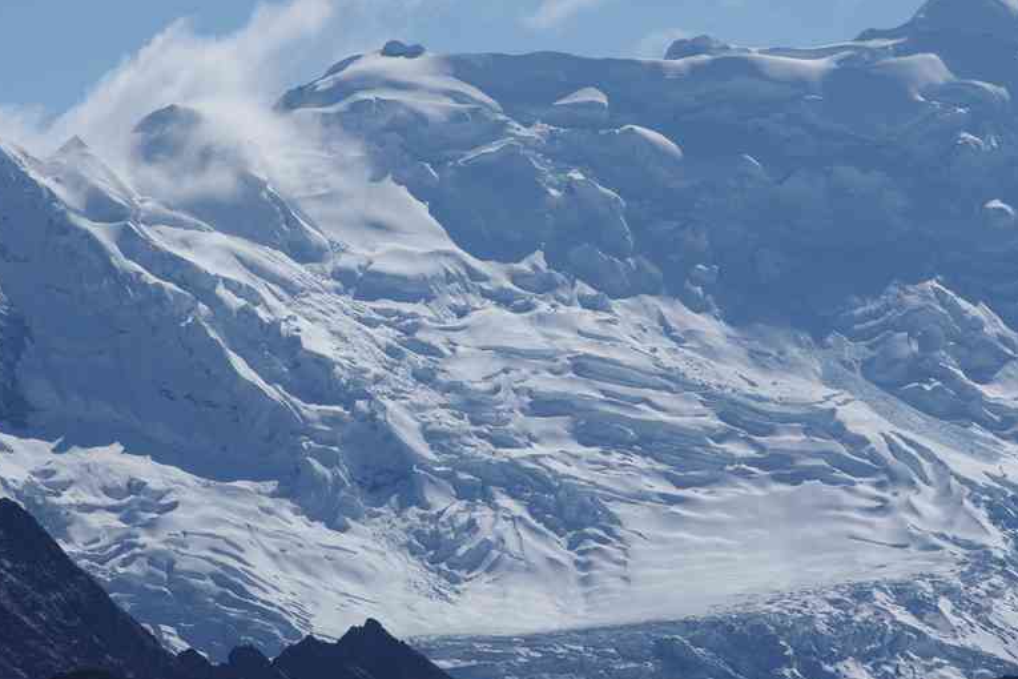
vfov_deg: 4.7
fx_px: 8313
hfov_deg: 7.0
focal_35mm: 294
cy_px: 269
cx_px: 433
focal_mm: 150
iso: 200
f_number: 11
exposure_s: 1/400
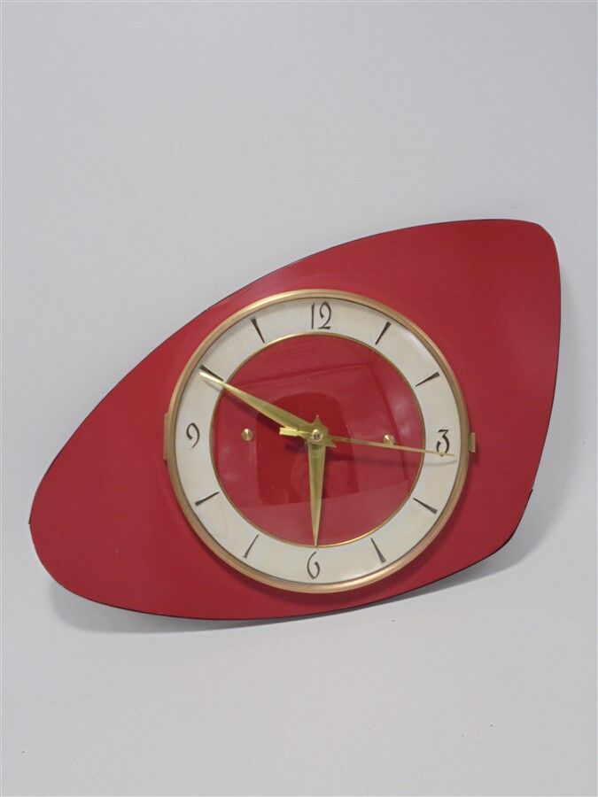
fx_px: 783
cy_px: 398
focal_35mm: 34
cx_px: 299
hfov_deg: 41.8
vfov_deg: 54.0
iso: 100
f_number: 4
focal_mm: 6.1
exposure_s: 1/60
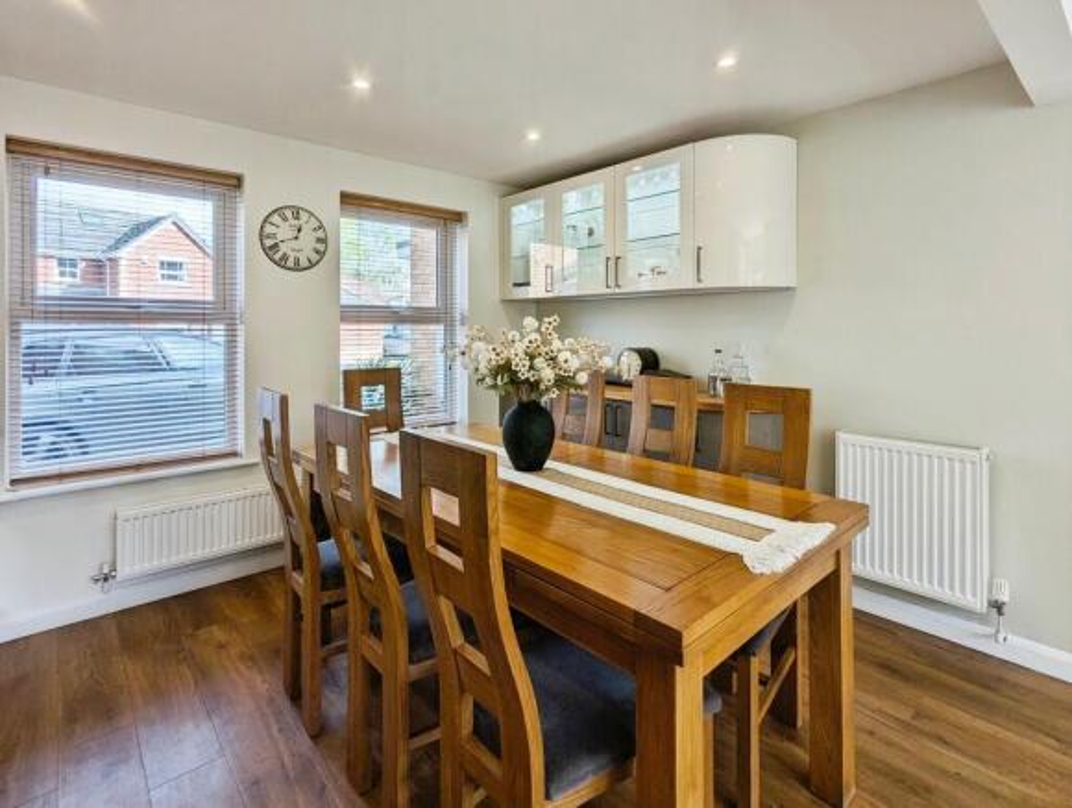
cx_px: 536
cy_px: 404
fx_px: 496
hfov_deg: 94.4
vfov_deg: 78.3
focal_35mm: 16
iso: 56
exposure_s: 1/484
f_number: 2.2
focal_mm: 2.35
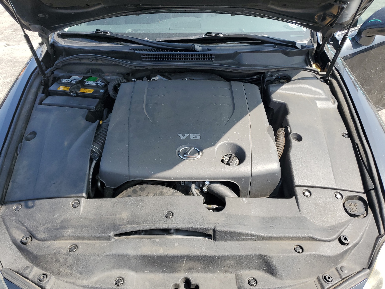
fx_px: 300
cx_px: 187
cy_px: 146
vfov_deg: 51.4
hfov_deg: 65.3
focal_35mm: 27
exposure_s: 1/1111
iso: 50
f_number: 1.5
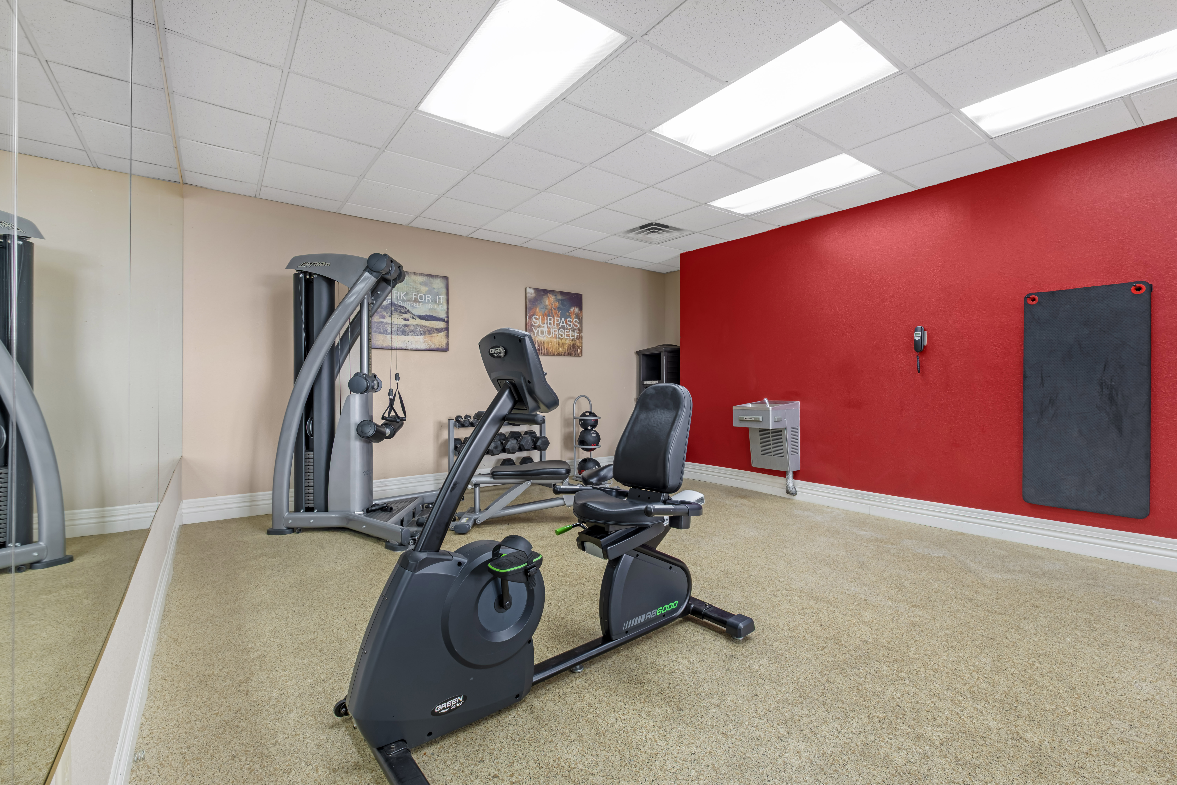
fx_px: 490
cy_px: 392
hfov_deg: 100.4
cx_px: 588
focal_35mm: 15
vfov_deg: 77.3
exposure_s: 1
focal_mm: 10
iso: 125
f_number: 8
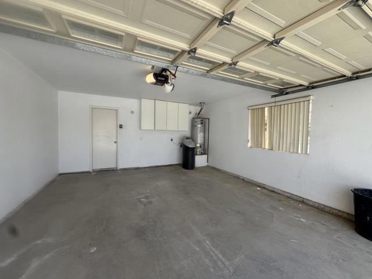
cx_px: 186
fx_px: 150
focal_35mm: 14
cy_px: 140
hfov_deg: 102.1
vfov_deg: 85.7
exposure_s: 1/405
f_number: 2.2
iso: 40
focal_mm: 2.22
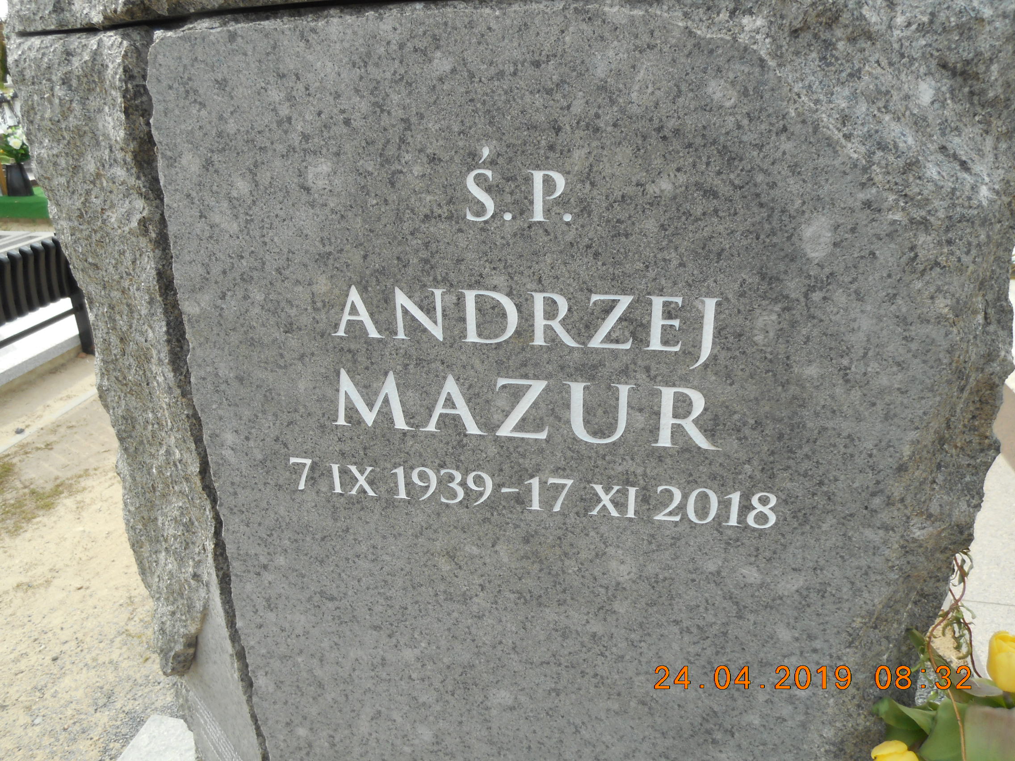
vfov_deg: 54.9
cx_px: 508
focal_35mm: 25
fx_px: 733
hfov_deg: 69.4
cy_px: 380
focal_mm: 4.5
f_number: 3.5
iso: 80
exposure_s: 1/250
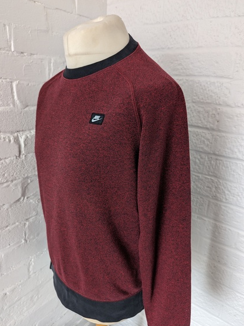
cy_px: 168
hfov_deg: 54.8
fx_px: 235
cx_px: 121
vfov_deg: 69.4
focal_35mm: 25
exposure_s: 1/34.7
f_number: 1.85
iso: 53
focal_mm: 6.81
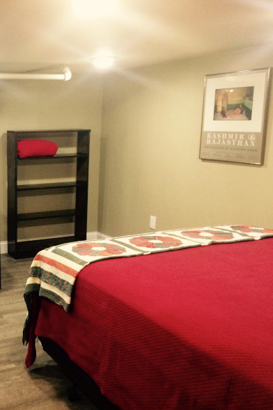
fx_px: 467
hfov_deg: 30.4
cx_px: 1
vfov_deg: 47.4
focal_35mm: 41
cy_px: 206
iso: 320
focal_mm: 4.15
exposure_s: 1/20
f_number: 2.2
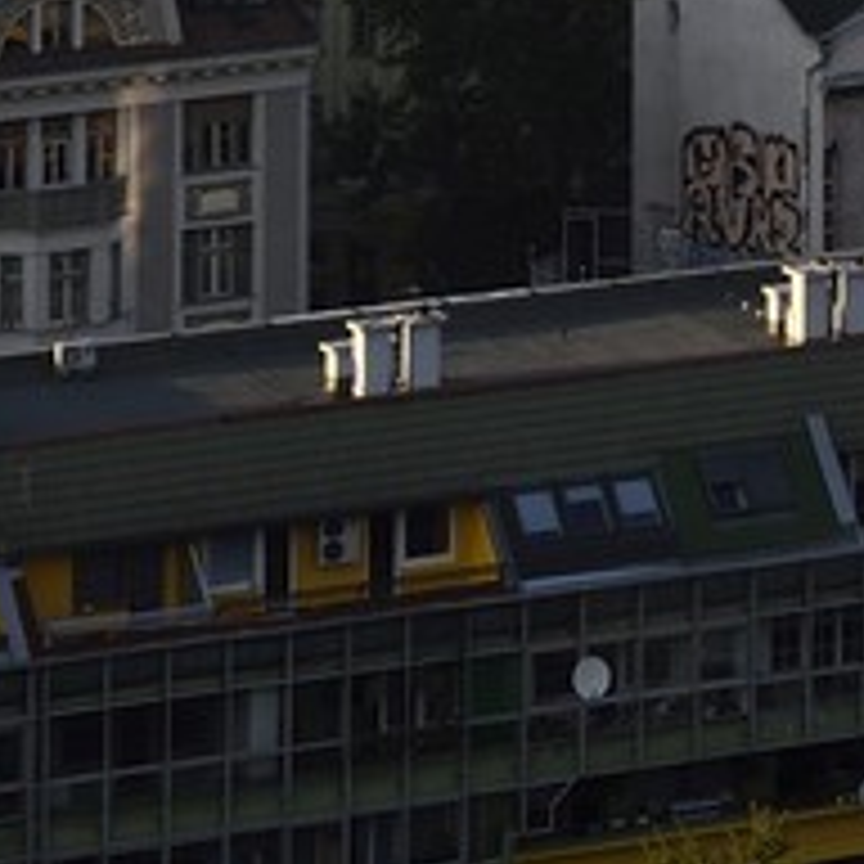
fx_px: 9601
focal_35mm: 340
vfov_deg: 5.0
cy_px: -1382
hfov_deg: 5.0
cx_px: 2187
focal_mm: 48
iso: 200
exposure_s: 1/125
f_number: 9
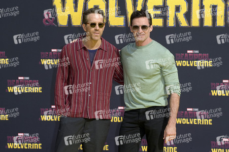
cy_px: 76
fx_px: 648
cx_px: 114
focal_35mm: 102
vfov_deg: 13.4
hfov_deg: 20.0
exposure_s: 1/250
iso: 320
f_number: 16
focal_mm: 102
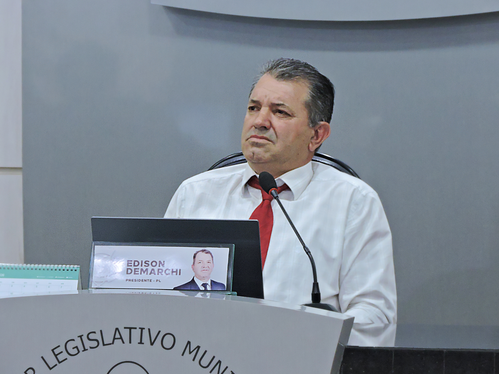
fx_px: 6314
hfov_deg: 4.5
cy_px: 175
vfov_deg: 3.4
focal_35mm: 438
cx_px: 239
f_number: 6.1
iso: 800
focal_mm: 71.3
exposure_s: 1/20
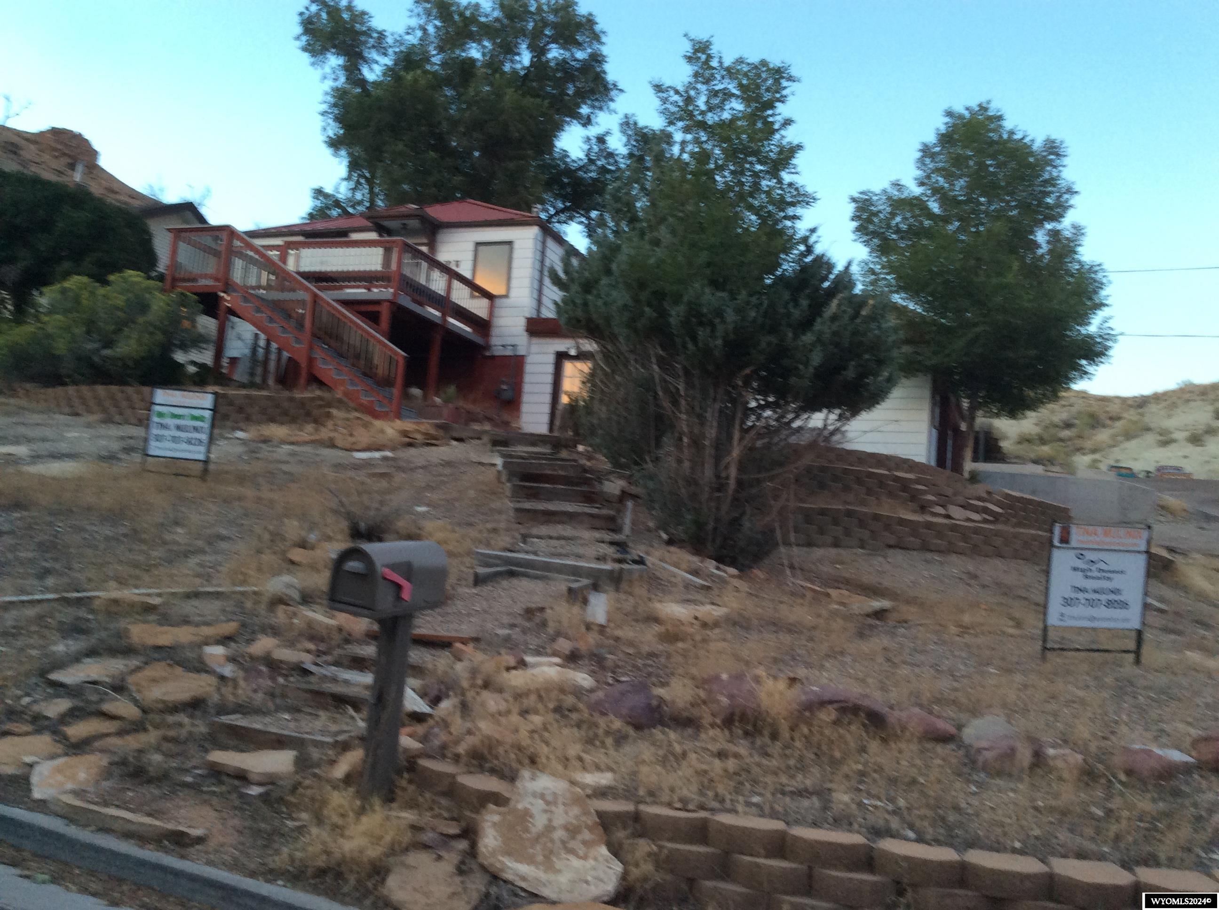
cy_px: 455
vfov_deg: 44.1
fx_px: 1125
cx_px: 610
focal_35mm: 32
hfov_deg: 56.9
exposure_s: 1/24
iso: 64
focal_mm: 3.3
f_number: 2.4
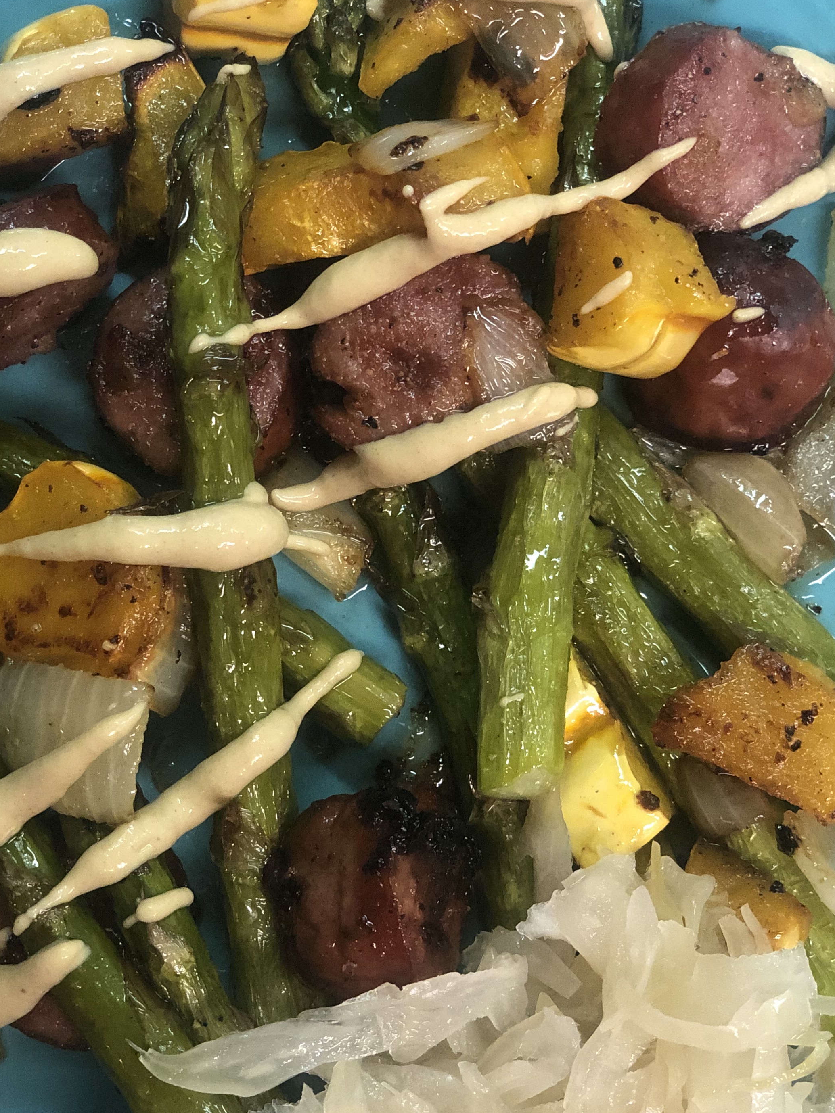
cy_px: 666
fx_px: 2445
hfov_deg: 19.4
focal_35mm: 76
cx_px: 329
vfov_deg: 25.6
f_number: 2.4
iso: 160
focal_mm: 6
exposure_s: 1/24
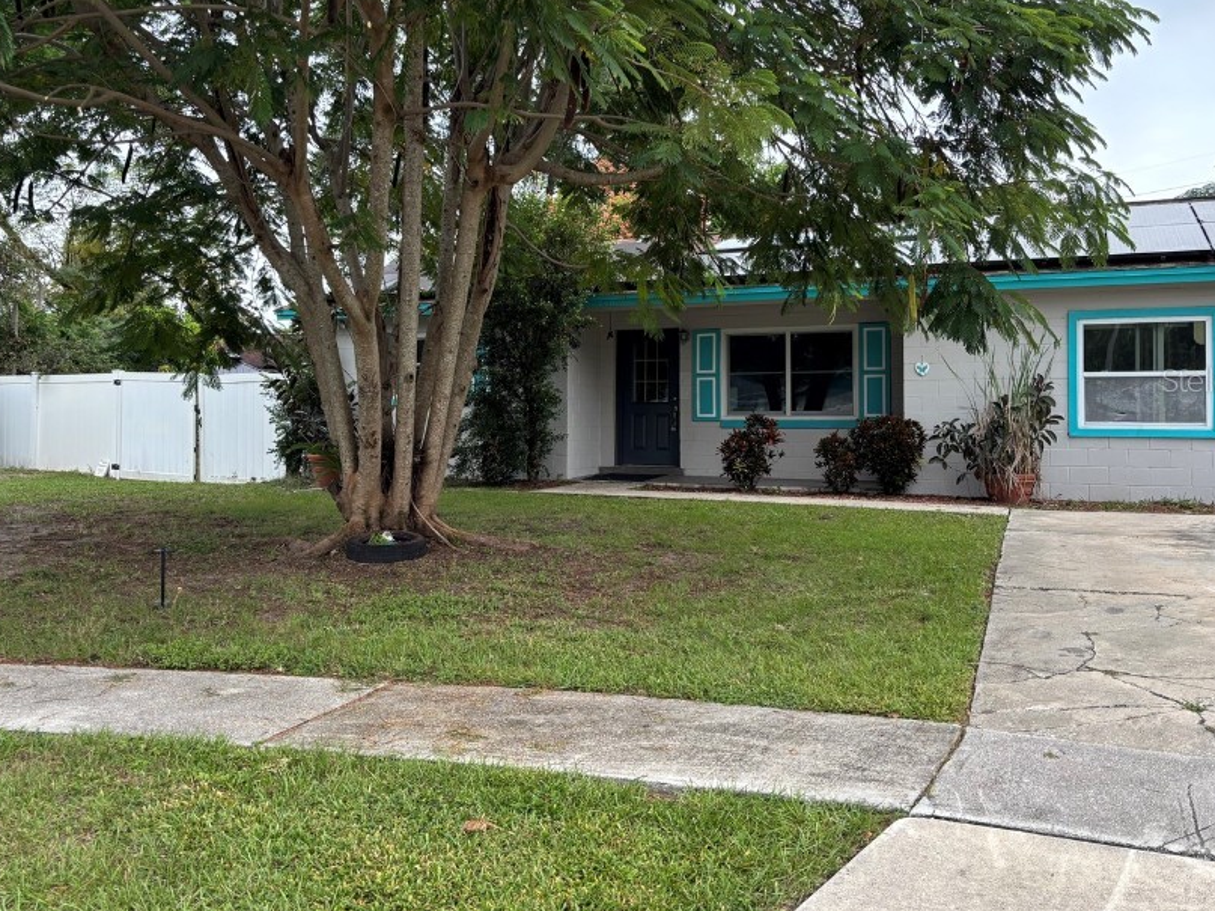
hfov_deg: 55.2
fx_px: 1158
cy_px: 379
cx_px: 533
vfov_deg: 42.8
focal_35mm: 33
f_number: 1.6
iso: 50
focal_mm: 5.96
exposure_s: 1/121
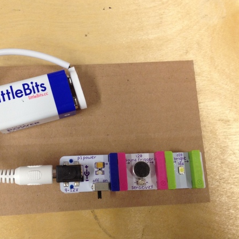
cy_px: 118
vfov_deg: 40.0
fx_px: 328
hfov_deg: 39.7
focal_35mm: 42
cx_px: 88
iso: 125
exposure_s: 1/20
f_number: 2.4
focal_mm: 4.28
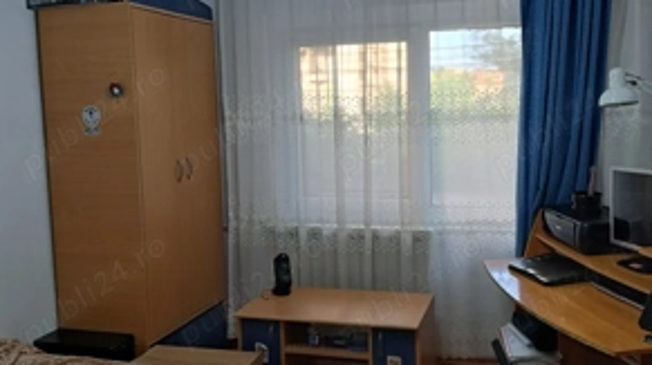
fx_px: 622
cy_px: 157
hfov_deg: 55.3
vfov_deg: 32.7
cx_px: 329
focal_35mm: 36
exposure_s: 1/50
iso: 64
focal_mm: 5.23
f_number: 1.8
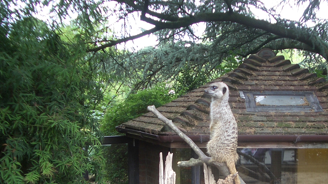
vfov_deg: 21.6
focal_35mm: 55
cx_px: 207
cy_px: 148
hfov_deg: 37.6
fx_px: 478
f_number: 2.6
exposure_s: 1/100
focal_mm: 5.8
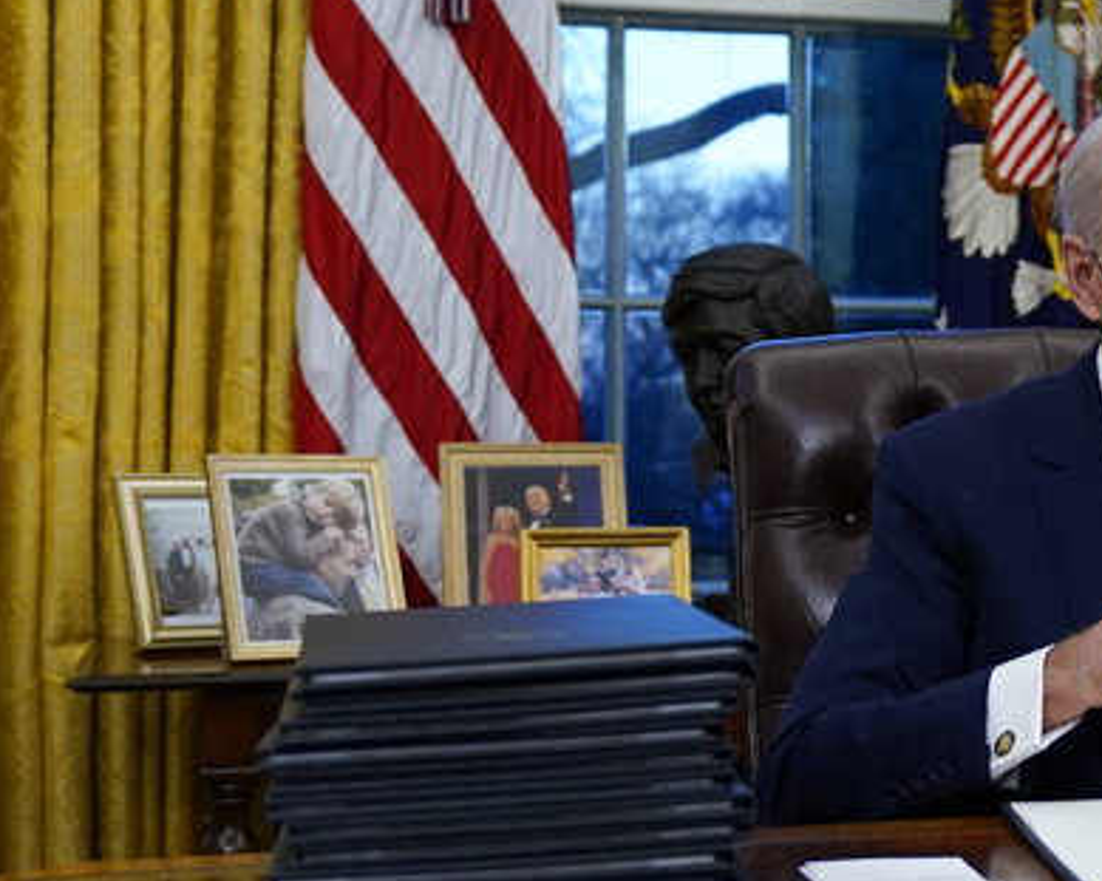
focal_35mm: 79
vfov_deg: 19.4
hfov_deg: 22.7
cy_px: 341
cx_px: 1235
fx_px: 2576
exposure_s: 1/500
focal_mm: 32
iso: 2000
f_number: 3.2
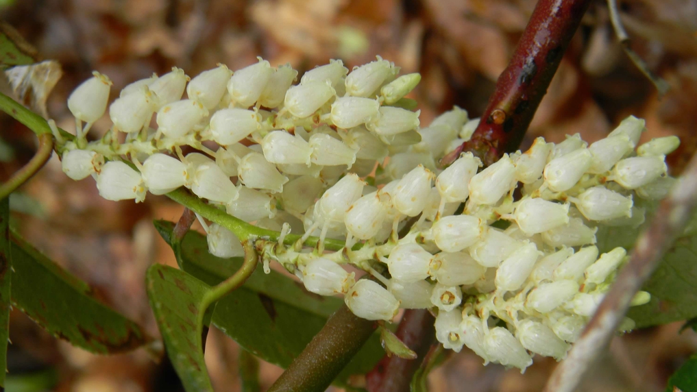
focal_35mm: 68
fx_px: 1257
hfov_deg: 31.0
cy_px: 217
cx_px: 350
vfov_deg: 17.7
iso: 80
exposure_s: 1/66.3
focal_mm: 15.1
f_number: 4.5
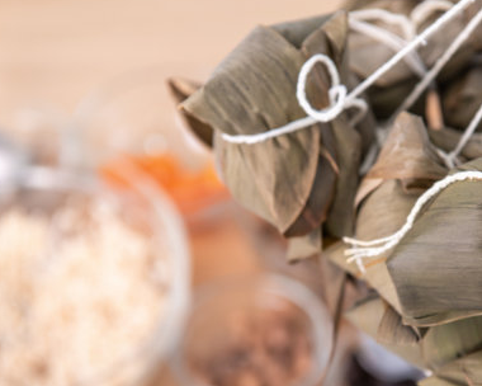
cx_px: 329
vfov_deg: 14.5
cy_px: 241
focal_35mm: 106
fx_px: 1512
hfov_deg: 18.1
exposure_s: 1/60
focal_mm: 70
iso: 200
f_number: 5
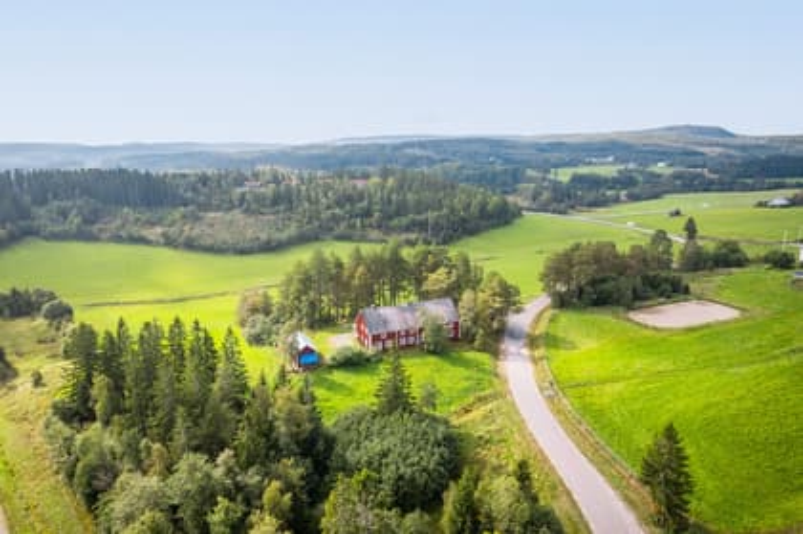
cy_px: 267
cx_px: 402
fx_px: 490
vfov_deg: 57.1
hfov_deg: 78.6
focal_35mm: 22
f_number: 2.8
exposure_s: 1/2000
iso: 100
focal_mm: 8.38
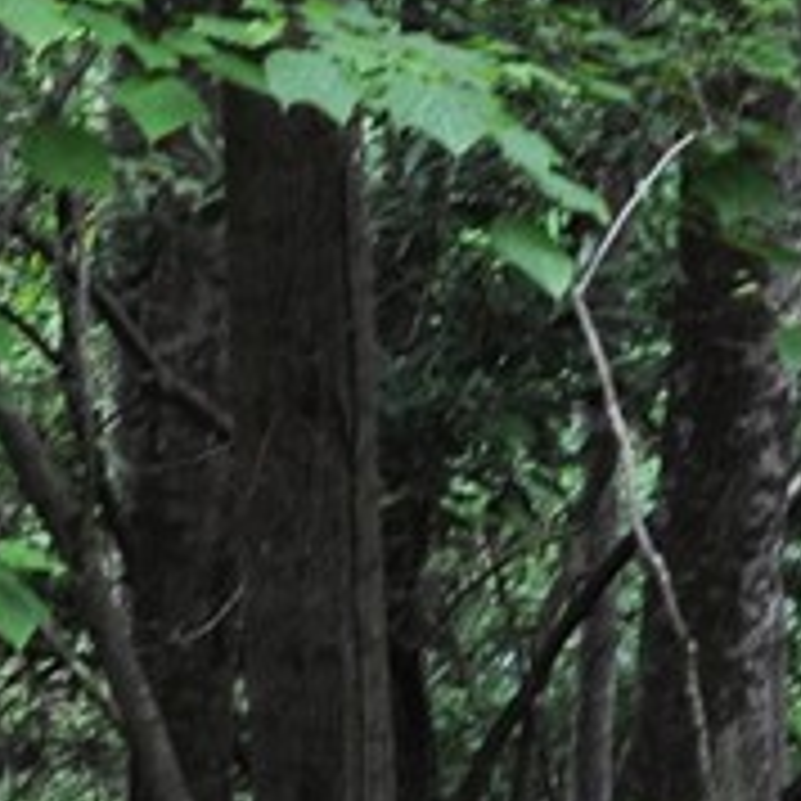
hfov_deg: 5.6
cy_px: -504
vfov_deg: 5.8
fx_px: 7749
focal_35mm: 296
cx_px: -1458
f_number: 8
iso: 560
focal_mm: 38
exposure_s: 1/60
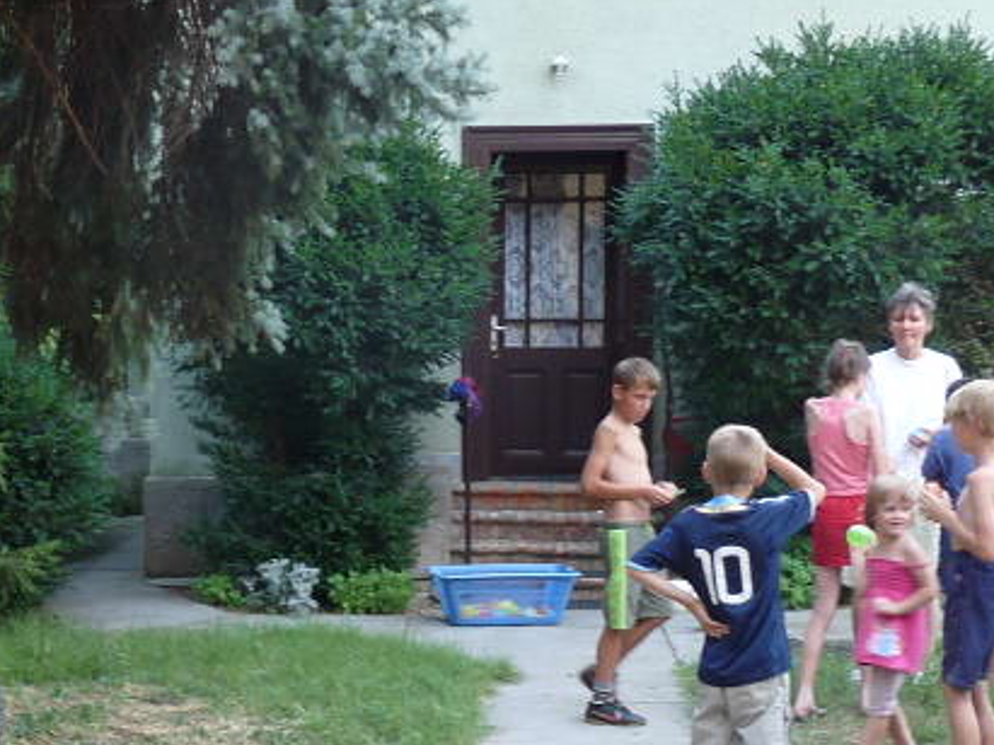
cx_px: 285
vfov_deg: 18.1
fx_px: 2325
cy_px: 571
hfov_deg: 23.9
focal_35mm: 81
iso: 100
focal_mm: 5.4
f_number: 3
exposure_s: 1/60
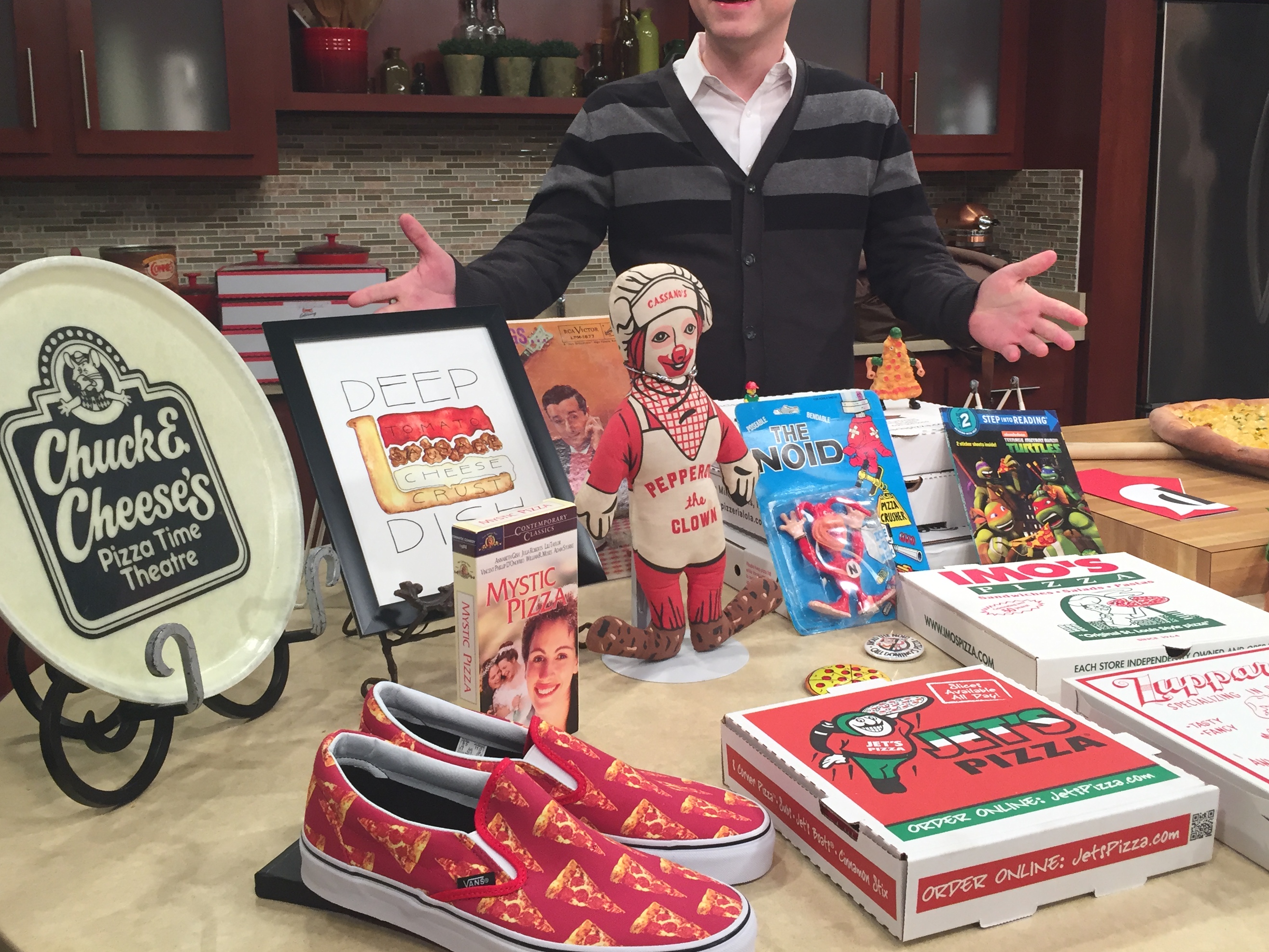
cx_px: 656
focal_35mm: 36
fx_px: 1320
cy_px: 379
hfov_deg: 51.3
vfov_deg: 39.5
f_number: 2.2
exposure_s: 1/30
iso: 32
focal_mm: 4.15
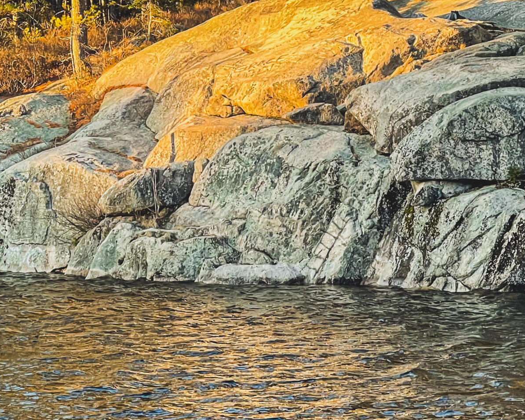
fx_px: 2439
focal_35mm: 157
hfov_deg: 12.2
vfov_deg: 9.8
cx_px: 459
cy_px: 9
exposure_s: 1/100
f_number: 2.2
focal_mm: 7.5
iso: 80
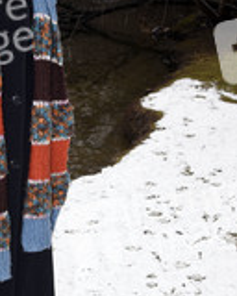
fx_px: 1070
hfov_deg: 12.5
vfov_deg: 15.8
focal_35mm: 122
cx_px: -7
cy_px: 133
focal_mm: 52
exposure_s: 1/160
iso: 800
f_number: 10
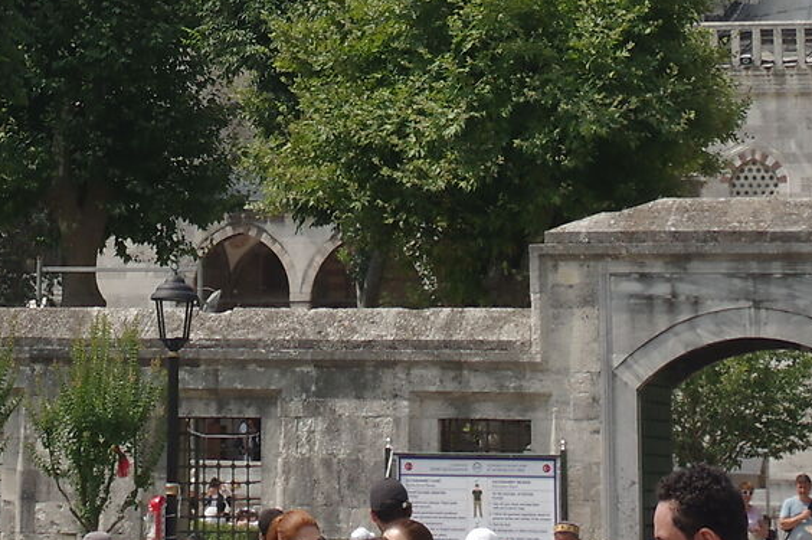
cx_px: 82
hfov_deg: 12.3
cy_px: -598
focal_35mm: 166
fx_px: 3741
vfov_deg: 7.8
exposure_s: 1/320
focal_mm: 26.25
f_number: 8
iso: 100
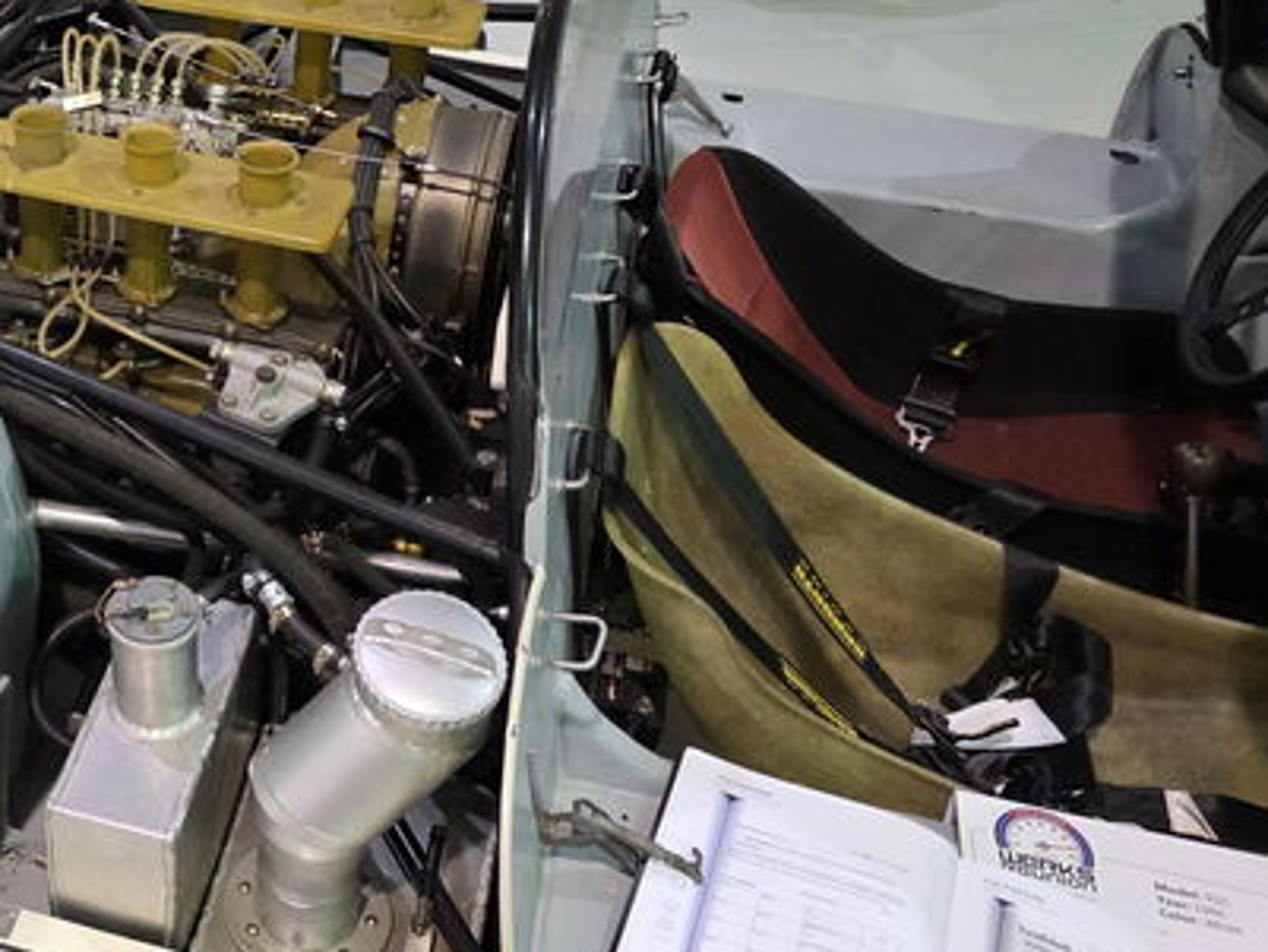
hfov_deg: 40.0
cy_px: 291
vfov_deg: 32.5
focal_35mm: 44
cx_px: 149
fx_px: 1612
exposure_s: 1/120
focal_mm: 6.3
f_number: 1.7
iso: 640
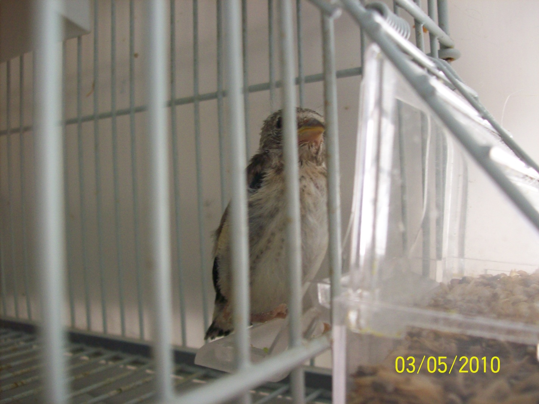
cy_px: 202
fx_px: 560
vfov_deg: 39.6
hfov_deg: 51.4
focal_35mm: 36
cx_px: 270
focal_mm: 6
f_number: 2.7
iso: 160
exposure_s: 1/38.8
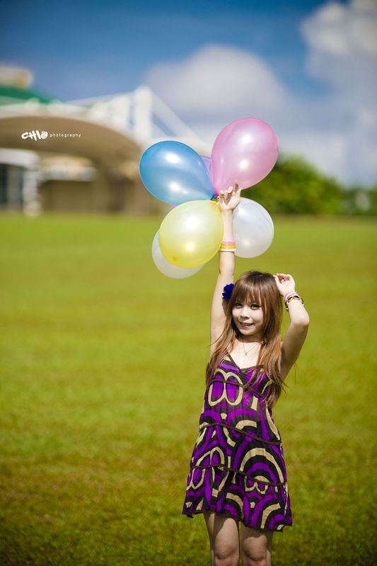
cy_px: 283
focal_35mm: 200
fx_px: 3143
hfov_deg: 6.9
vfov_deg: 10.3
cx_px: 188
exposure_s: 1/3000
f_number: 2.8
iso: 100
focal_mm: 200
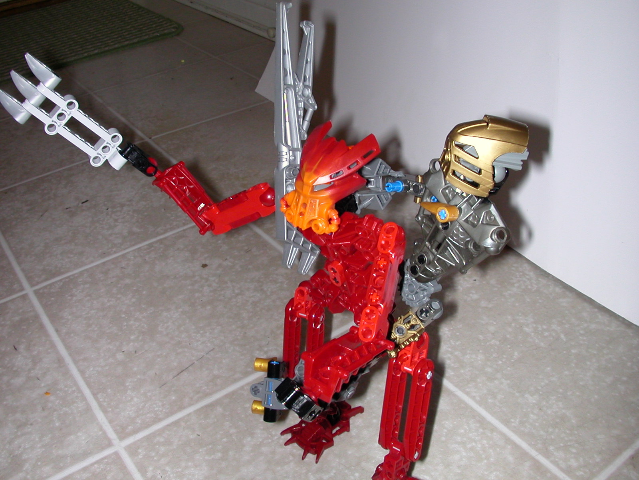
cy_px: 240
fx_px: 683
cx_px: 320
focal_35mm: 37
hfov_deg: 50.1
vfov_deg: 38.7
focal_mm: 5.6
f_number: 4.5
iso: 100
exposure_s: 1/59.9
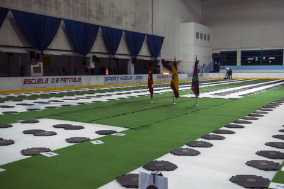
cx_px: 142
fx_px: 284
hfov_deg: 53.1
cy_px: 94
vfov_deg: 36.9
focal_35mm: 36
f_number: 3.2
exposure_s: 1/80
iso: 800
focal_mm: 24
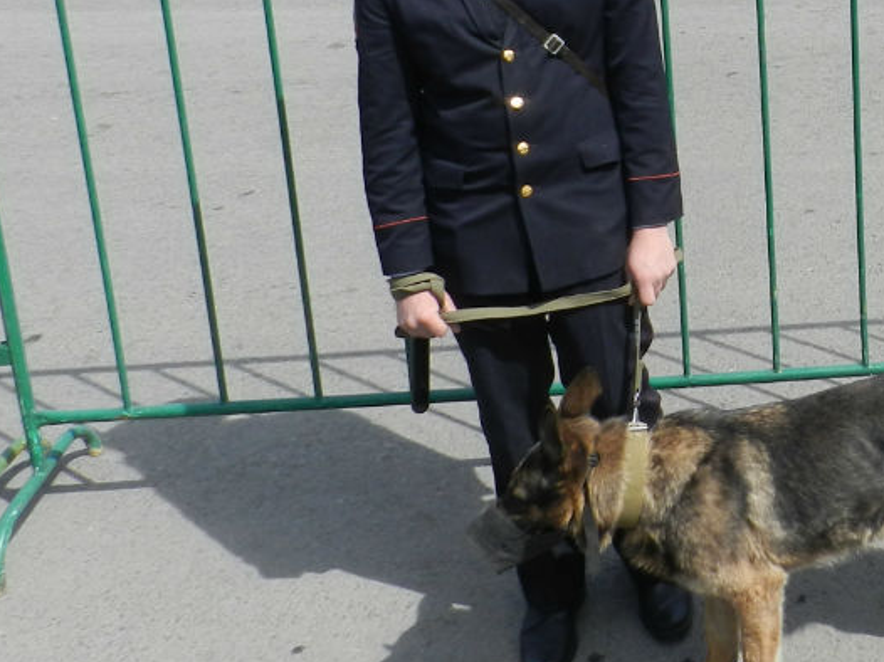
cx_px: 948
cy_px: -57
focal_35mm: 56
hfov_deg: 31.0
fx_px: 1429
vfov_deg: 24.4
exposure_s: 1/800
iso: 160
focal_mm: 4
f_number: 4
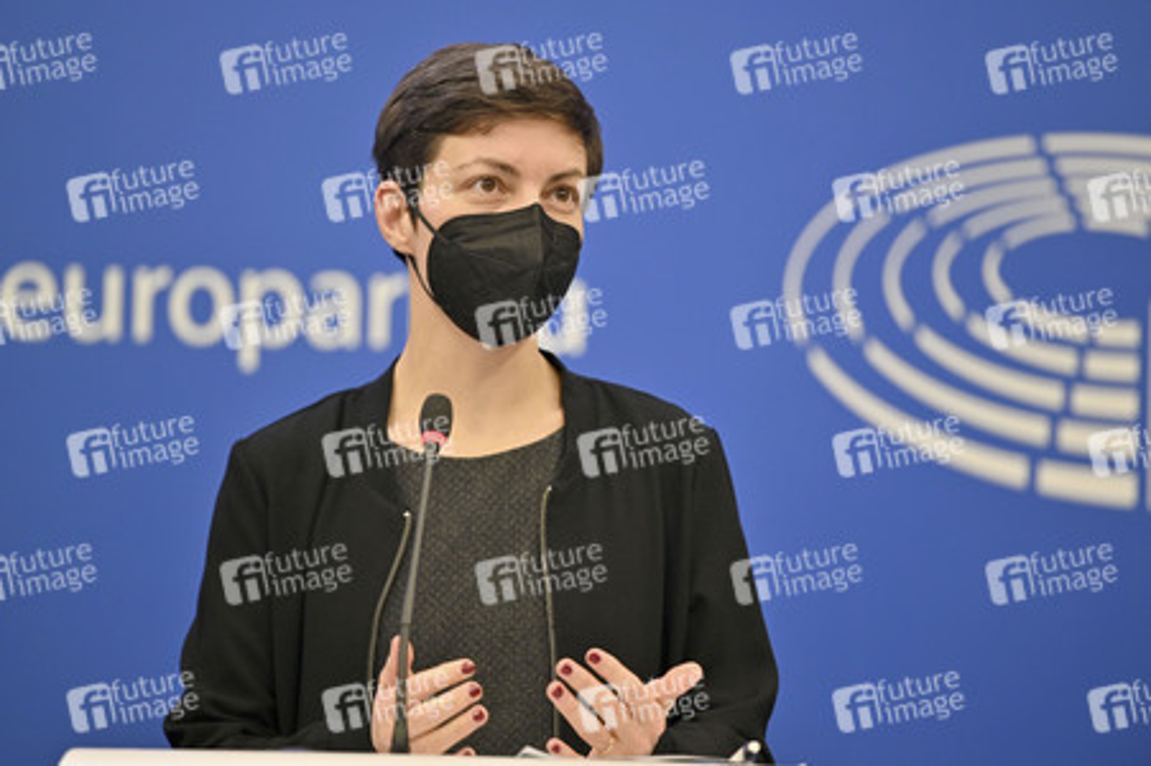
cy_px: 383
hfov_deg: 11.4
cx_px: 576
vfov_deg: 7.6
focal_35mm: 180
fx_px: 5751
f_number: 2.8
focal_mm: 180
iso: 640
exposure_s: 1/160
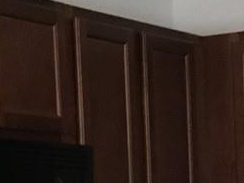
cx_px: 234
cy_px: 445
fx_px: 1339
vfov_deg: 7.3
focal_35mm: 190
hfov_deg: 10.3
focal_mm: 4.15
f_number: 2.2
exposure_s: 1/30
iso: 200
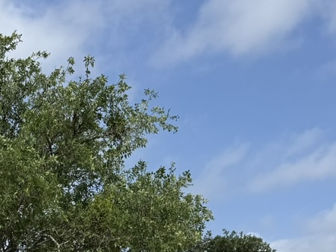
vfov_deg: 17.1
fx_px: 757
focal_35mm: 78
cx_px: -14
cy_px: 377
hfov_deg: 23.8
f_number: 1.78
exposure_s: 1/5319
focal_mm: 6.76
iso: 80
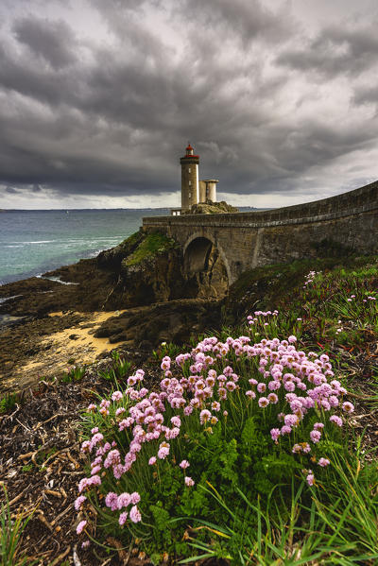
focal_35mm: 17
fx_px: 267
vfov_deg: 93.2
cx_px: 189
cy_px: 283
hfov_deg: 70.5
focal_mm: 17
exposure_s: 1/8
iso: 100
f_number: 10
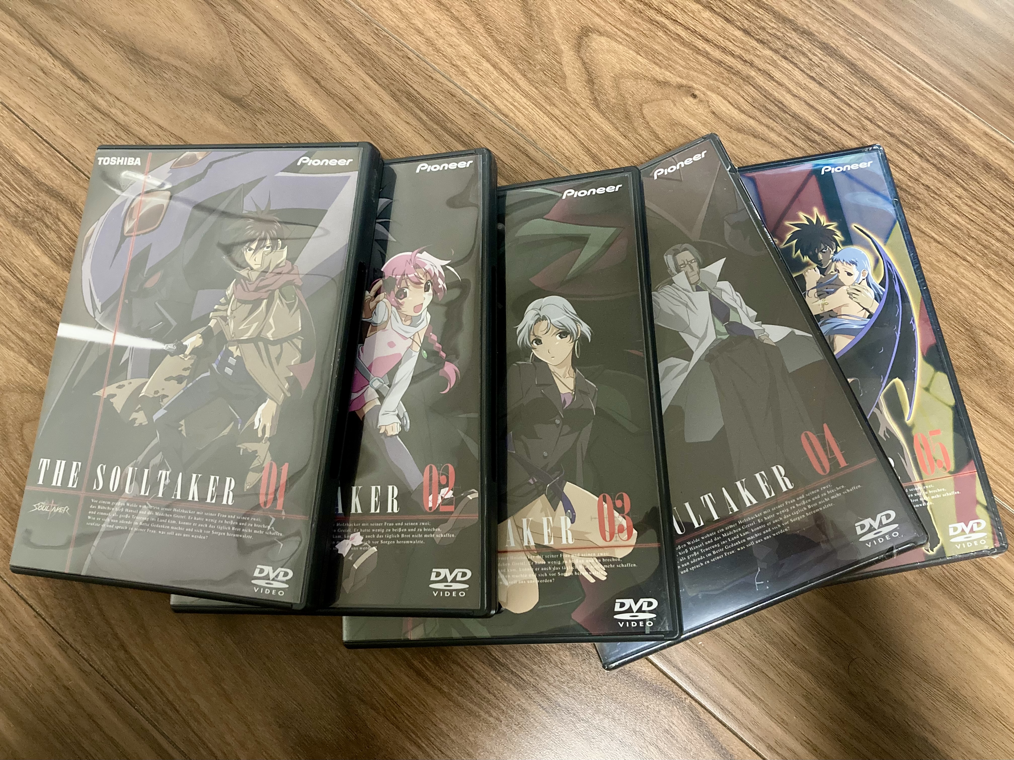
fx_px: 820
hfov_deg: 63.4
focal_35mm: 28
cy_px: 380
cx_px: 507
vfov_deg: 49.8
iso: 640
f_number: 1.8
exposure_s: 1/29
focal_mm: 3.99
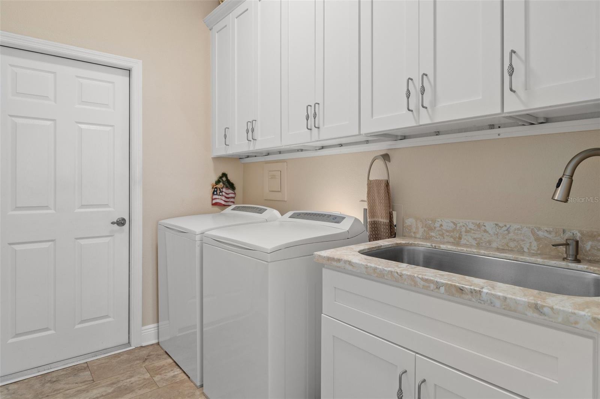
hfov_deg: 85.4
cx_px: 300
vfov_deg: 63.2
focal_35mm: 20
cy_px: 200
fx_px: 325
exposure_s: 1/1.25
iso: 320
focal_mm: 13
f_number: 8
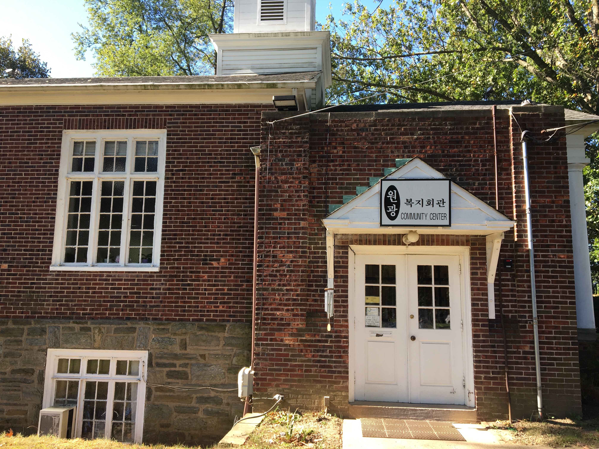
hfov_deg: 61.7
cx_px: 300
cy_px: 224
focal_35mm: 29
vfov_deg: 48.2
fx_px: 502
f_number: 2.2
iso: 25
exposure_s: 1/236
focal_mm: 4.15
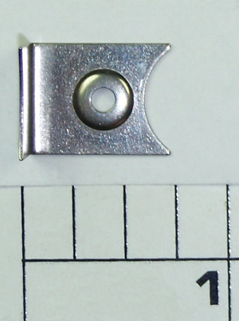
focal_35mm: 117
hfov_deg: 12.6
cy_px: 160
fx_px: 1081
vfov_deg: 16.9
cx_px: 120
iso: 80
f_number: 3.2
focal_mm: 19.4
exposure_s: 1/400
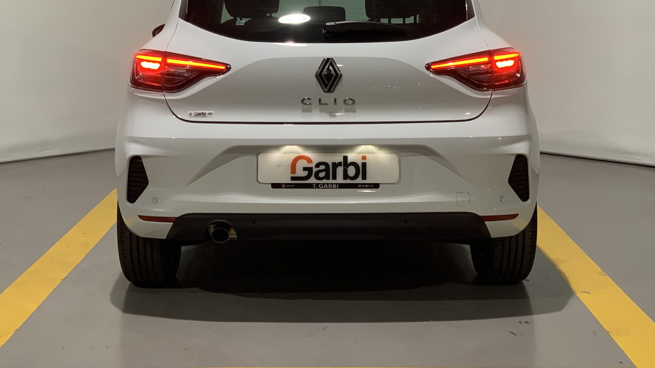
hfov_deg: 33.8
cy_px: 102
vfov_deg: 19.3
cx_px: 319
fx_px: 1077
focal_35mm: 62
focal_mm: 6
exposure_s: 1/51
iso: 160
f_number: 2.4
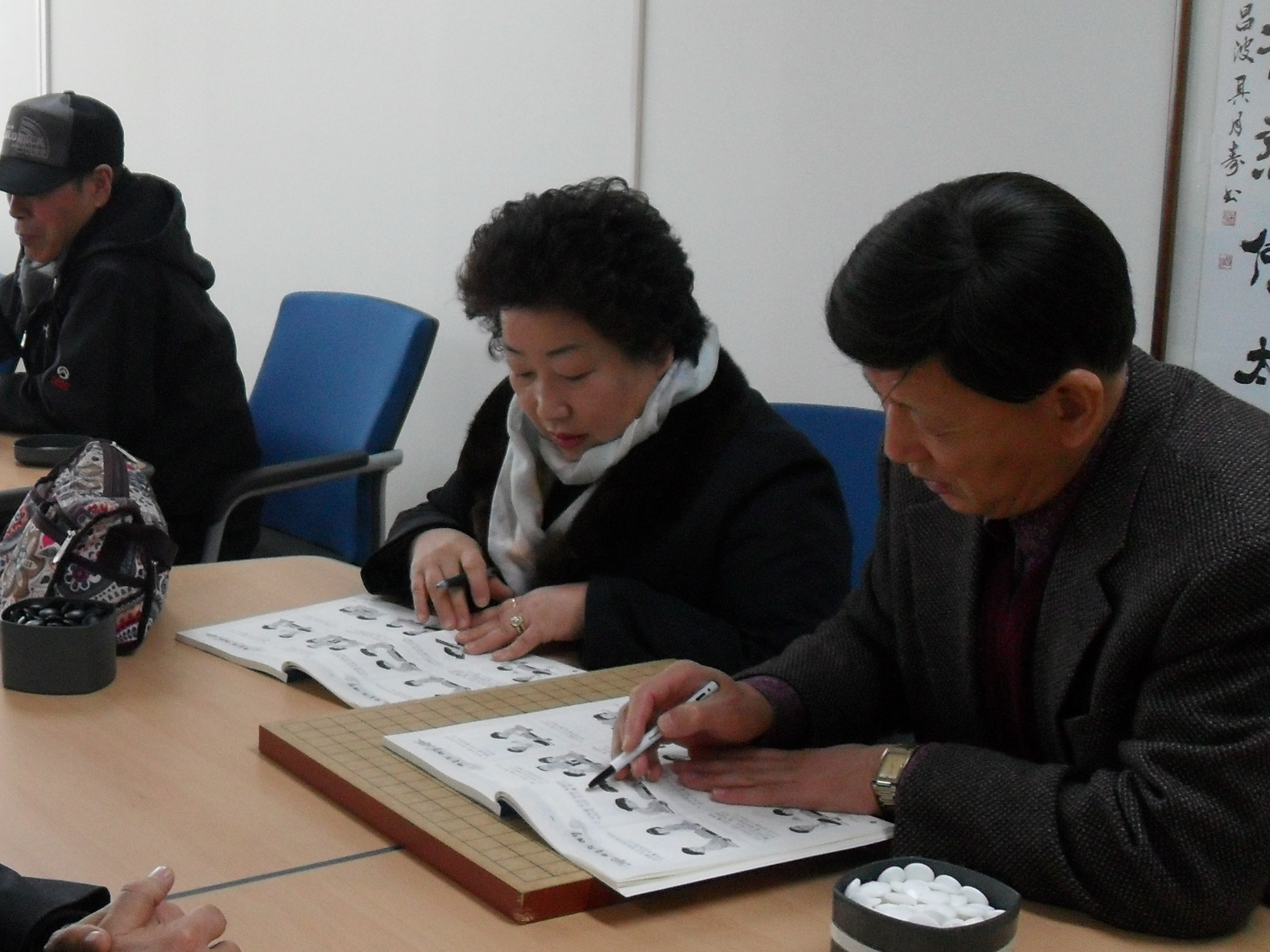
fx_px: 2018
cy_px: 449
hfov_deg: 34.1
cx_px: 285
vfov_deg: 26.6
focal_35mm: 55
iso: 200
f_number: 2.8
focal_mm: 6.2
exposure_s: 1/90
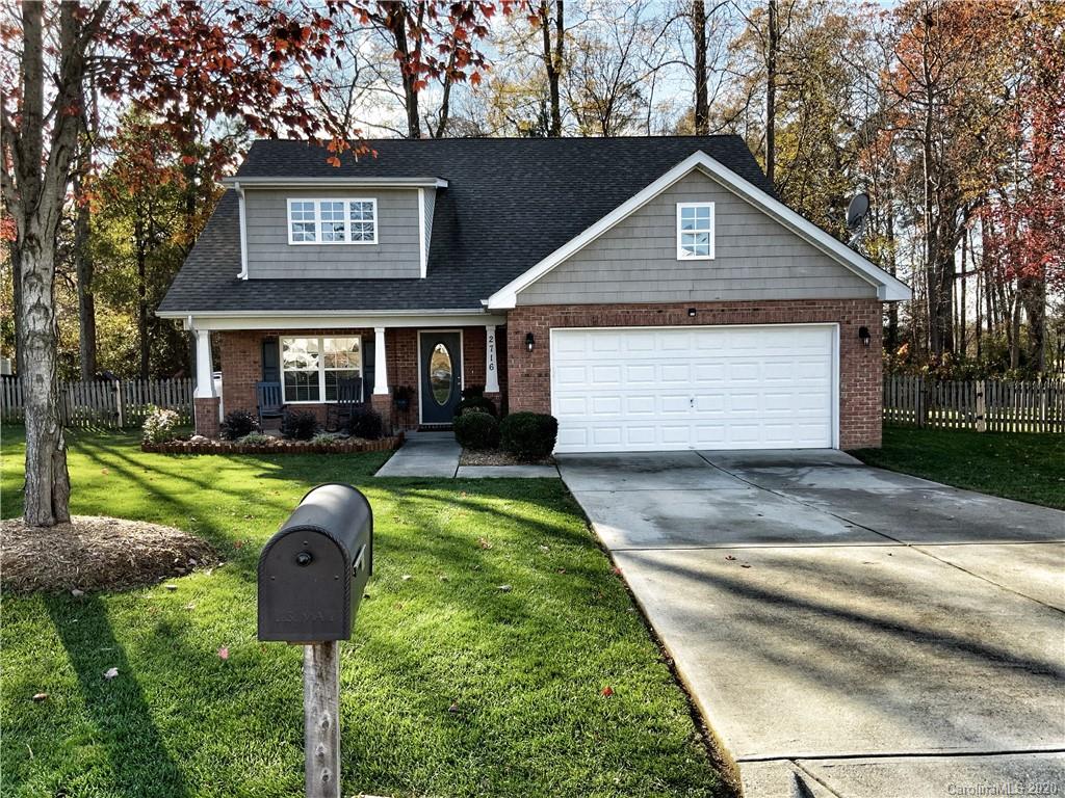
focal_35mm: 29
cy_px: 399
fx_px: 892
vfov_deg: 48.2
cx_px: 532
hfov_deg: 61.7
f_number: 1.8
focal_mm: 3
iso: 16
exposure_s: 1/383
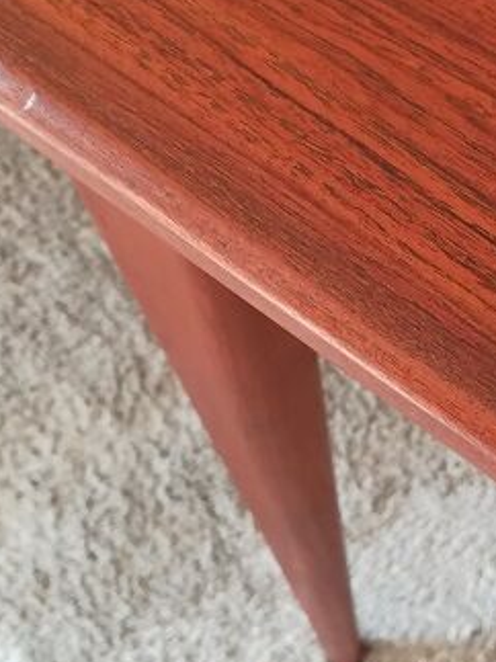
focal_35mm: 64
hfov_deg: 22.1
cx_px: 498
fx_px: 1224
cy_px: 293
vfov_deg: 30.3
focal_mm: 3.83
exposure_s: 1/33.3
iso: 100
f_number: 2.2
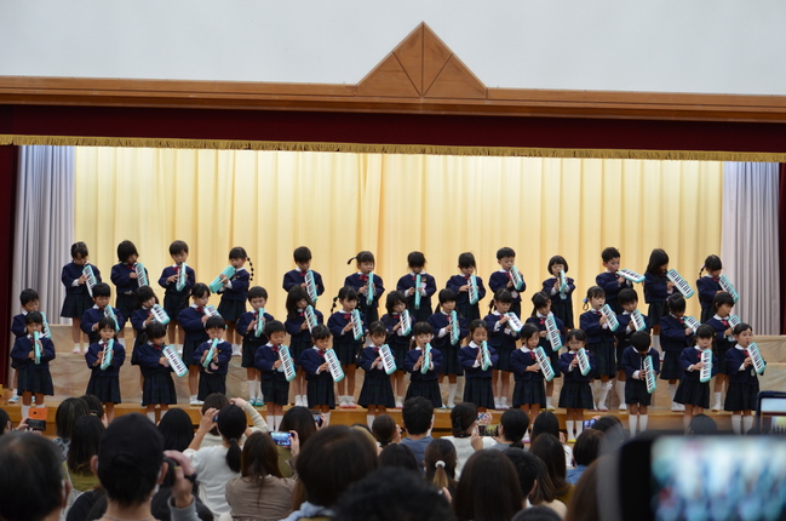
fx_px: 1798
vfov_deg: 16.5
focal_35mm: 82
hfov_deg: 24.7
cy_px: 260
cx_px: 393
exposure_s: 1/60
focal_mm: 55
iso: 720
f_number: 4.5
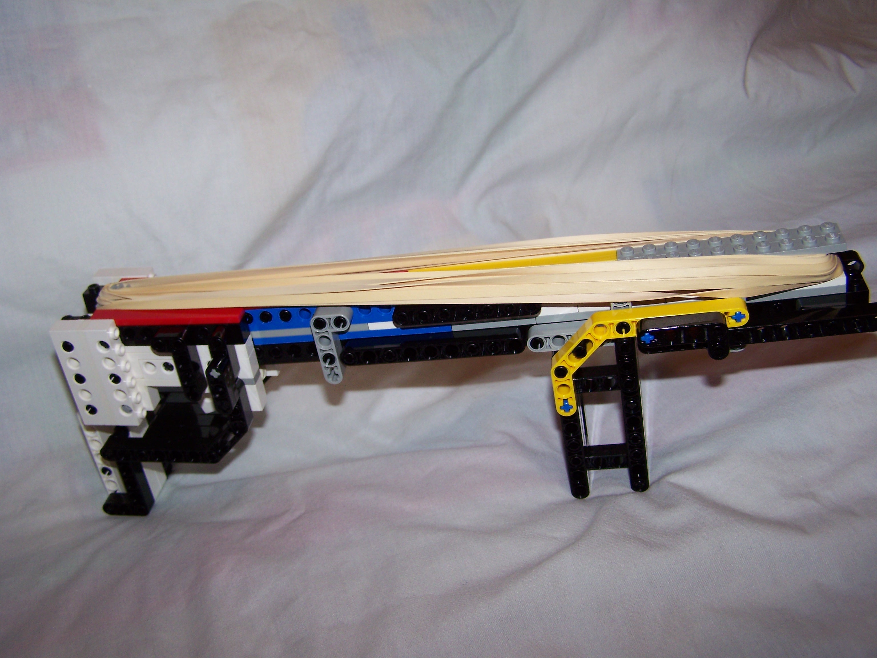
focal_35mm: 38
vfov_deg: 37.7
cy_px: 329
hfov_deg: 49.0
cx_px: 438
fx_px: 963
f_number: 2.8
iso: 80
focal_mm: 6.3
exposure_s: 1/60
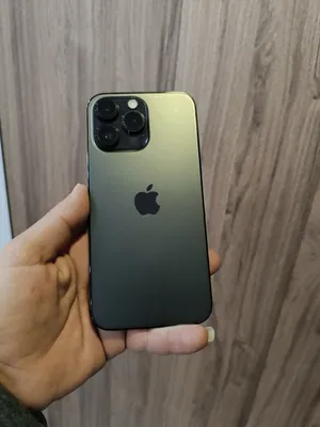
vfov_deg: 71.6
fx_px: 296
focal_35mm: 24
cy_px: 214
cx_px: 160
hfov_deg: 56.8
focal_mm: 6.14
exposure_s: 1/25
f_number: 1.65
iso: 1282
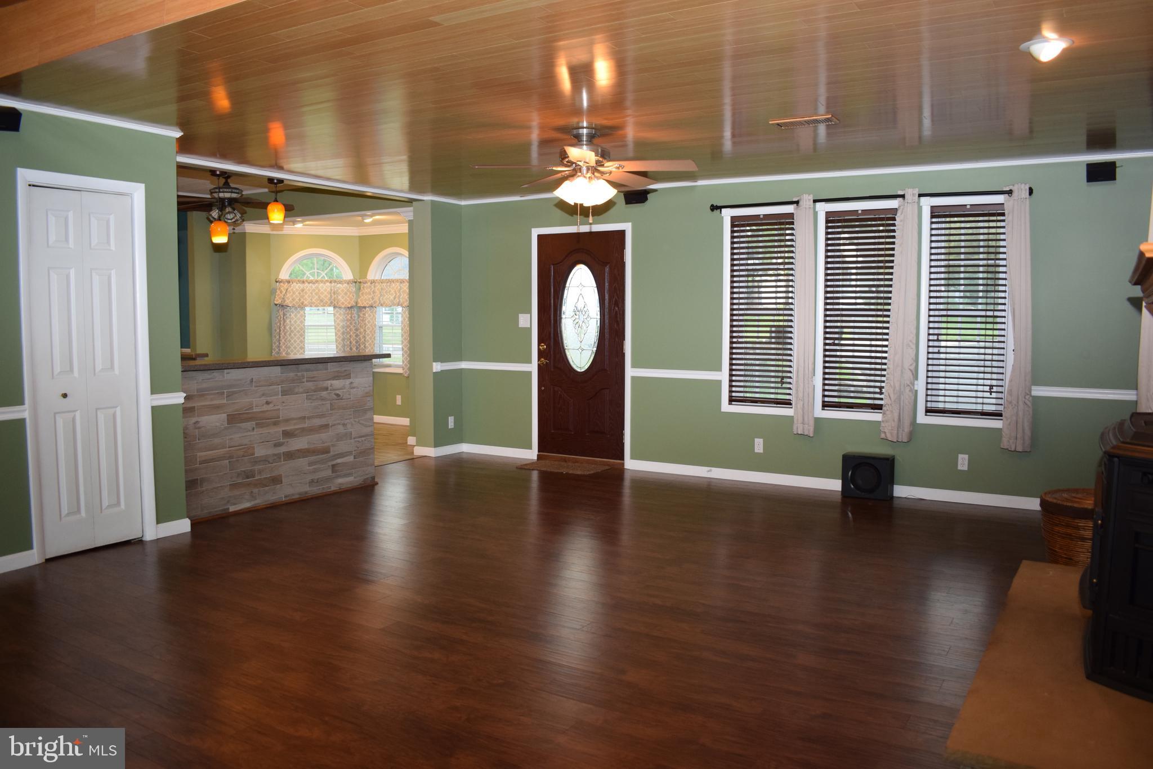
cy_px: 384
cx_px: 576
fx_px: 865
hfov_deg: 67.4
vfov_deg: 47.9
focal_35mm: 27
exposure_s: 1/60
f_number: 4
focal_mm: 18
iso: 800
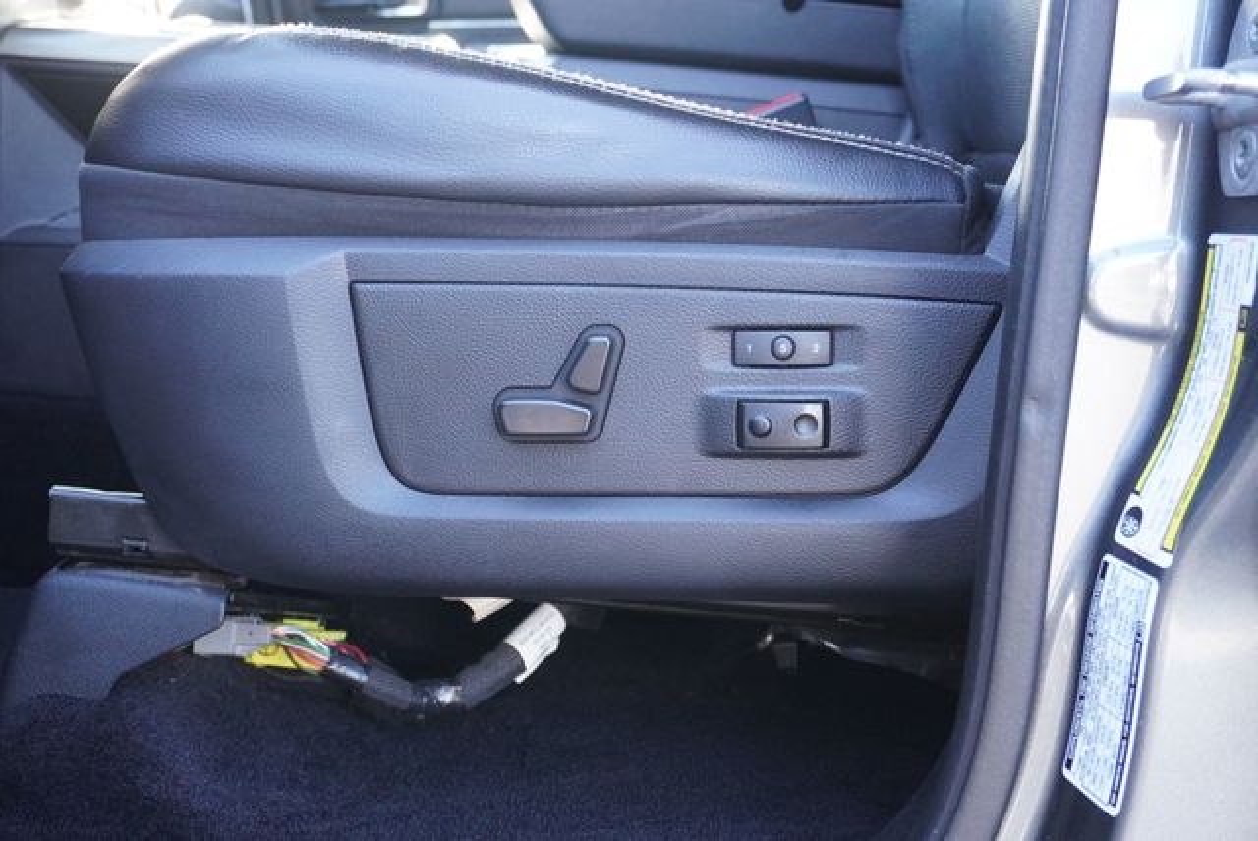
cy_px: 420
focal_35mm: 44
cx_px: 629
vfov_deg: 30.9
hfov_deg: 44.9
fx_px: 1521
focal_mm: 29
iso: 2500
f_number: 5.6
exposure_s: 1/160
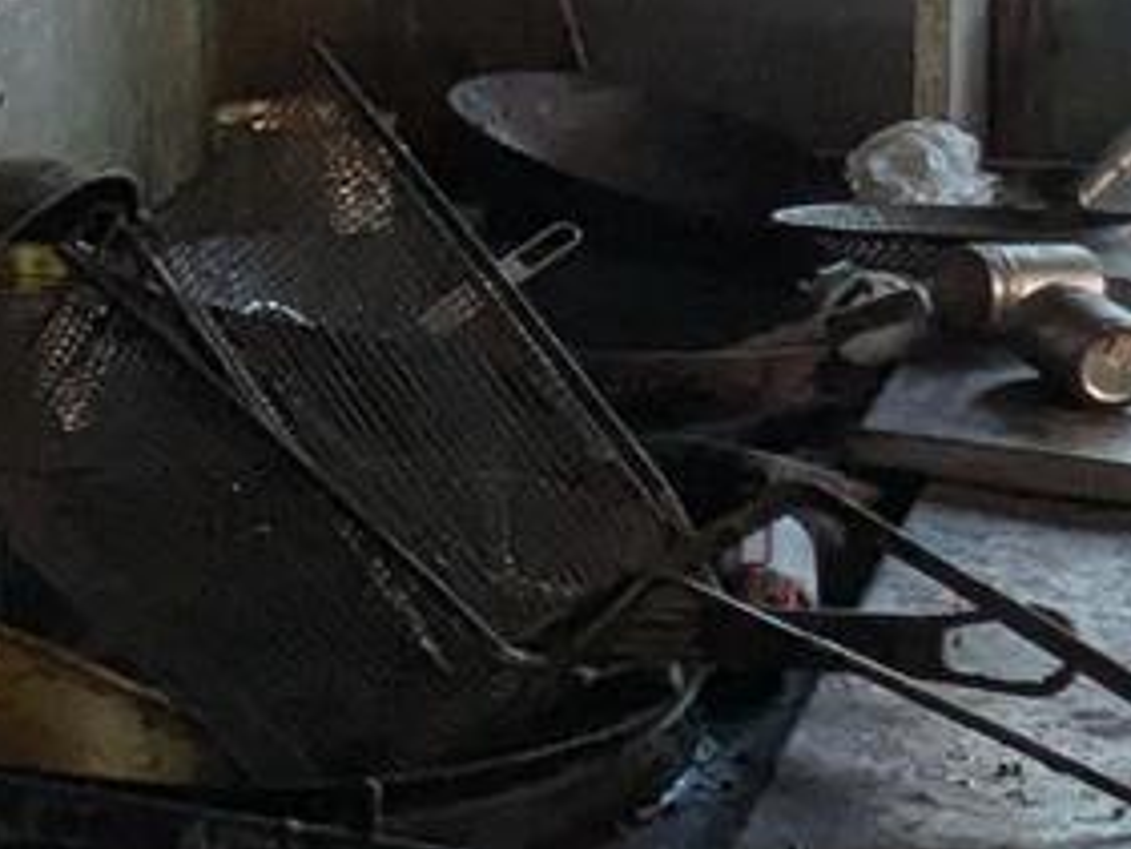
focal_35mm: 102
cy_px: 48
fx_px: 3334
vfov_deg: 14.3
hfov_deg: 18.0
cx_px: -346
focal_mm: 1.85
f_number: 2.2
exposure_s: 1/104
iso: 103
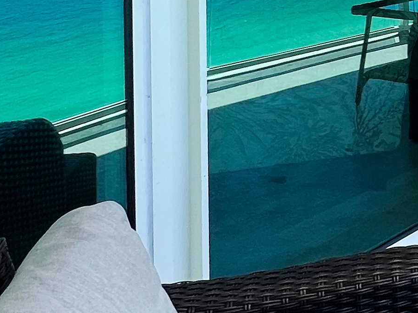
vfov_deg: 24.4
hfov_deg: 25.0
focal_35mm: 58
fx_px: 700
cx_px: 634
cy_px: 23
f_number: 1.8
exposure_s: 1/418
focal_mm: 1.57
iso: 32
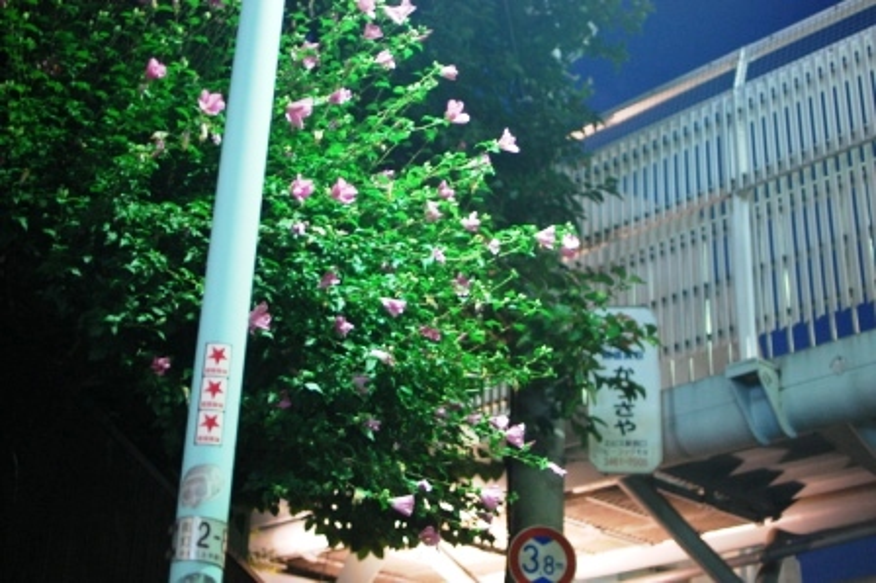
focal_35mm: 52
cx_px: 438
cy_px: 292
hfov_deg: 37.9
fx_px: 1277
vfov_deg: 25.7
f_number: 1.8
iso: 800
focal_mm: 35
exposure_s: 1/13
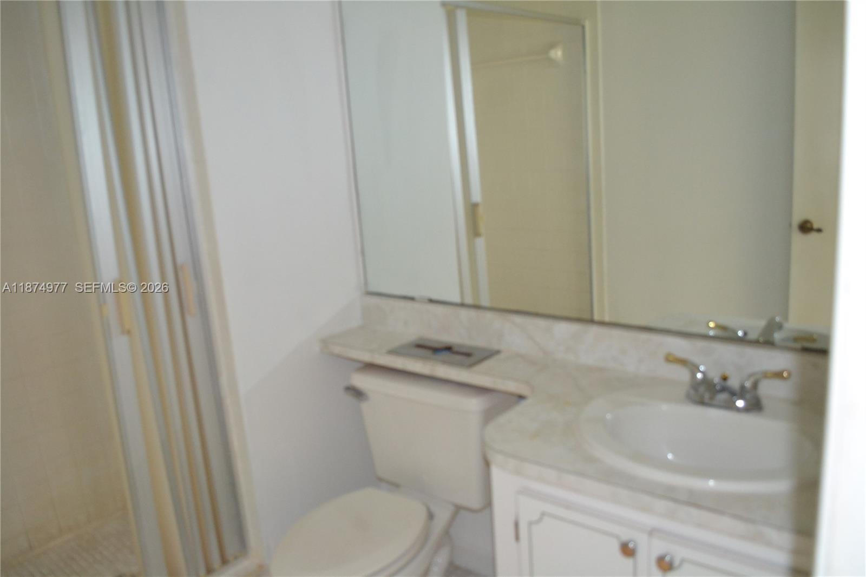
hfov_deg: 67.4
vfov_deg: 47.9
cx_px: 433
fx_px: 649
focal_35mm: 27
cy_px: 288
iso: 1600
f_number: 3.5
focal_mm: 18
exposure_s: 1/60
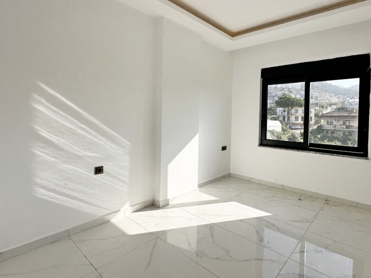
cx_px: 220
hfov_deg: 83.8
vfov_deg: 68.4
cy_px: 121
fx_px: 204
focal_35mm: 19
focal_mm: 2.22
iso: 40
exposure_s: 1/1182
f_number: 2.2
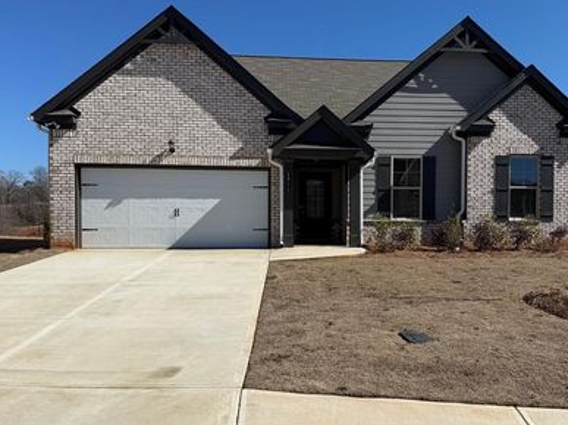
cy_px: 234
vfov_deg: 45.4
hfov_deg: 58.1
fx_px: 509
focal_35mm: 31
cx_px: 330
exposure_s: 1/8130
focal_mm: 6.76
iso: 80
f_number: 1.78
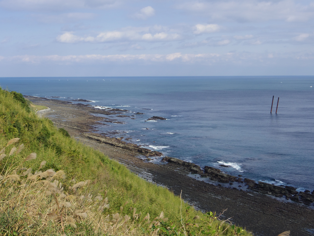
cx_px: 157
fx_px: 463
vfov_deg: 28.6
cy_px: 118
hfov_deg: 37.5
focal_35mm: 51
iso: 125
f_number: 8
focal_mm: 9.2
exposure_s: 1/320
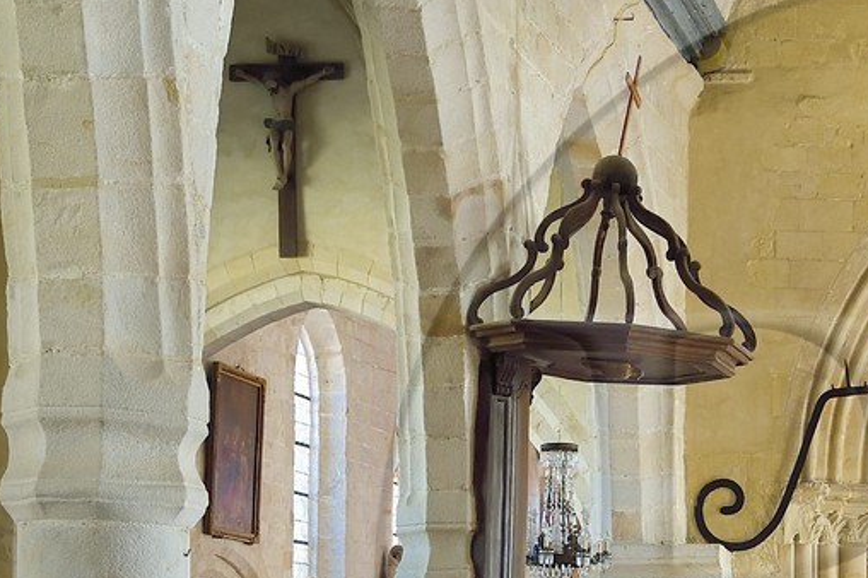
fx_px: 2578
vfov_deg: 12.6
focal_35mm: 107
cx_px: 1001
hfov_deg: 18.3
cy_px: 595
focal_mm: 34
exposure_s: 1/40
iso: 1600
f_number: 7.1
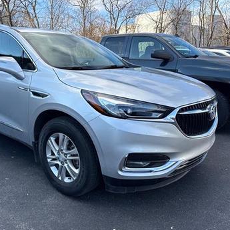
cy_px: 123
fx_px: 233
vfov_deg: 52.5
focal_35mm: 31
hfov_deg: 51.6
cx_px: 77
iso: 80
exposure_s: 1/1522
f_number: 1.78
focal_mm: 6.76
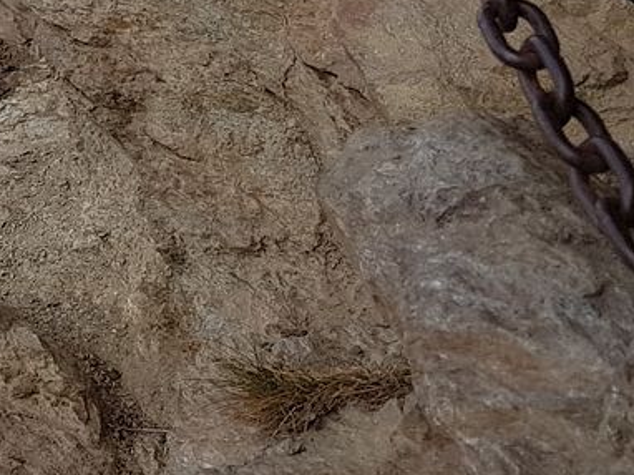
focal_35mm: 109
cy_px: 0
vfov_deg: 13.4
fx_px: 1995
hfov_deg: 17.1
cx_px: -159
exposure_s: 1/1696
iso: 50
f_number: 1.7
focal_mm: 4.2
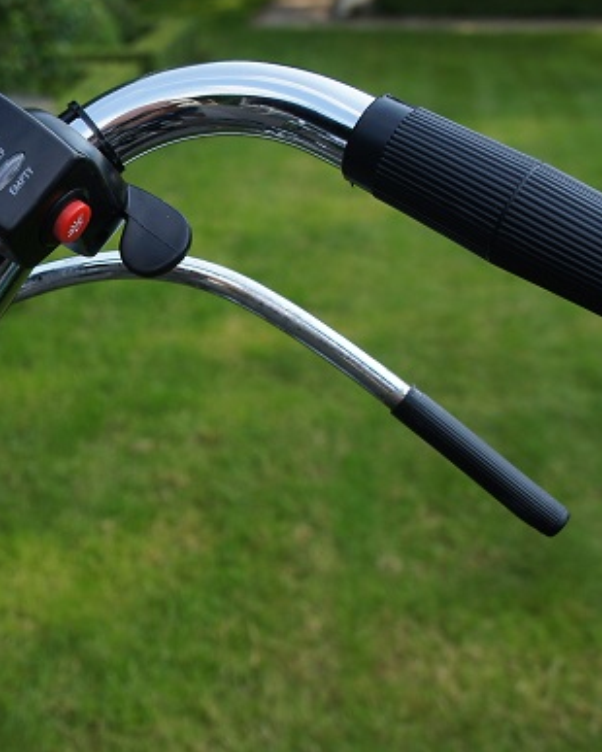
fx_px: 1357
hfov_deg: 24.0
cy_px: 368
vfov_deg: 31.0
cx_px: 12
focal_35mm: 61
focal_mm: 21
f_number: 5.6
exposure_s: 1/320
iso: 200
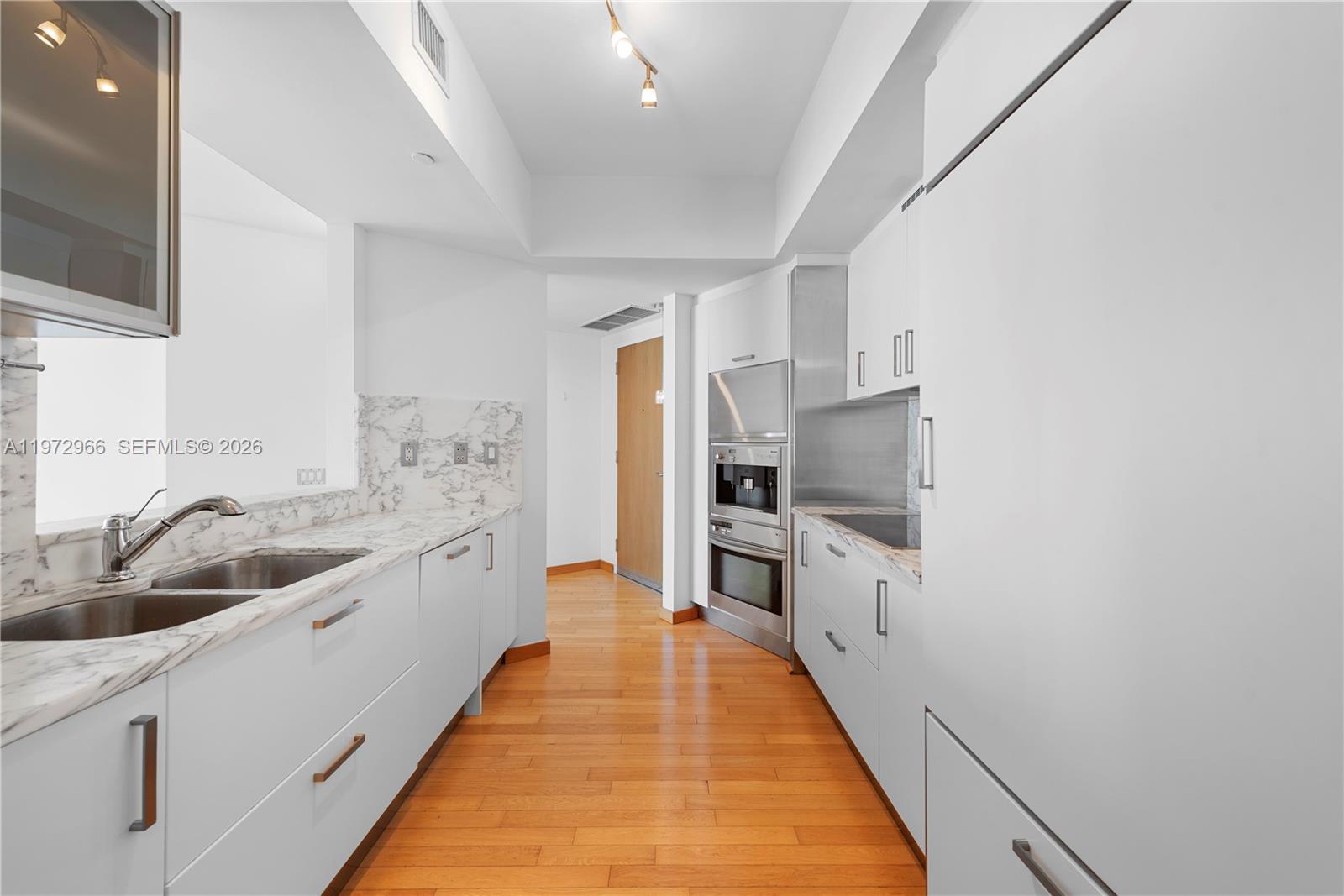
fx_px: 523
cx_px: 672
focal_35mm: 14
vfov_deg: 81.2
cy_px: 448
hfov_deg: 104.2
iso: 100
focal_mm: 14
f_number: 8
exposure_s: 1/5
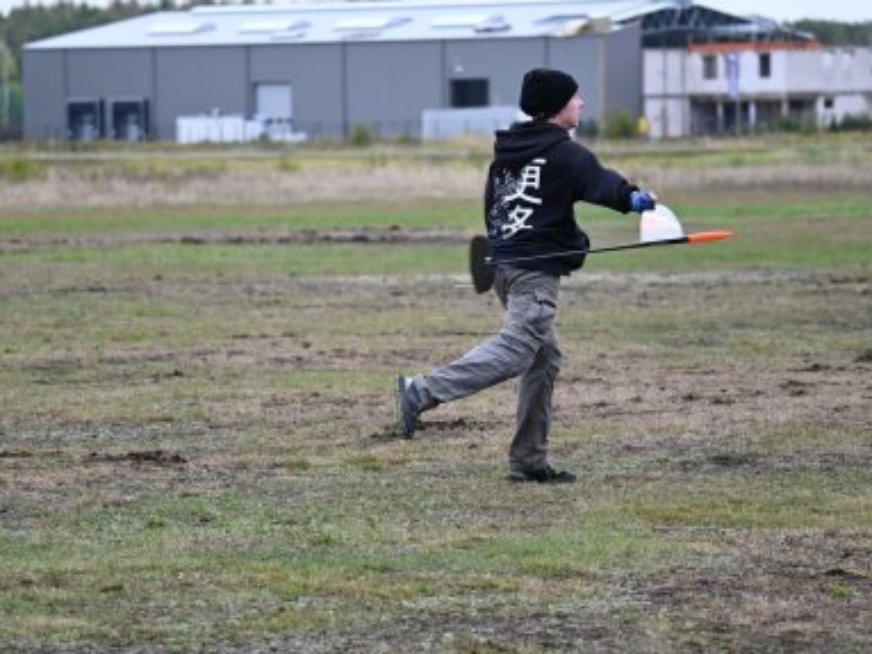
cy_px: 285
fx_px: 5666
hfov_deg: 8.8
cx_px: 416
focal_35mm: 225
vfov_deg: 6.6
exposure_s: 1/2000
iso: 1250
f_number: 5.6
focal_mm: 180
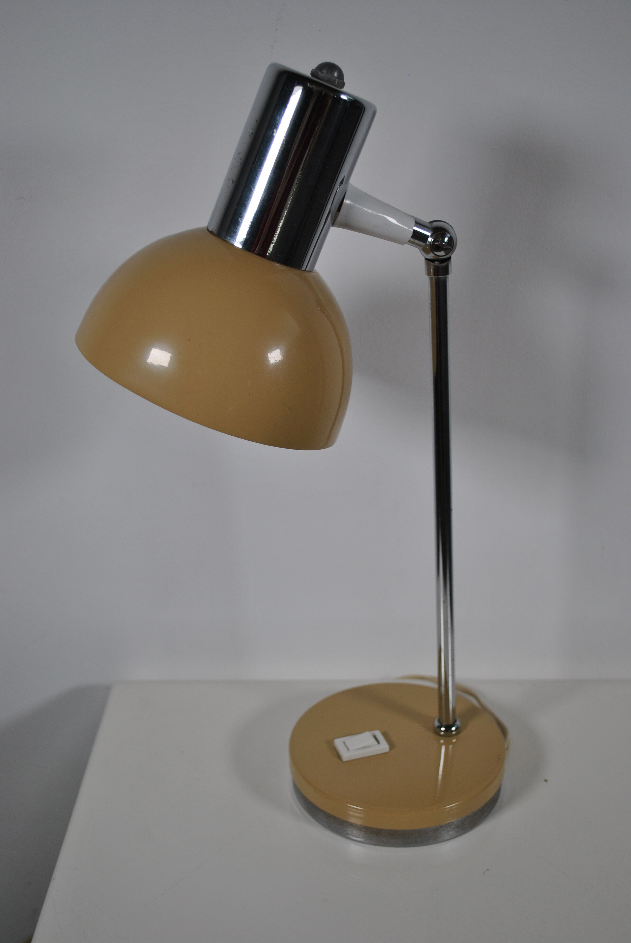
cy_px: 472
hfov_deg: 29.9
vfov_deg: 43.6
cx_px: 316
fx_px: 1180
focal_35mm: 45
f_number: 4.5
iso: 200
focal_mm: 30
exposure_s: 1/320
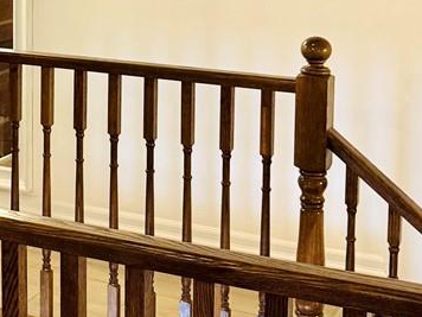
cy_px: 64
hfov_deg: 24.4
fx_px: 841
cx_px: -135
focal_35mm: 69
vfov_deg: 21.1
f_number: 1.78
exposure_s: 1/60
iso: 250
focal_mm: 6.76
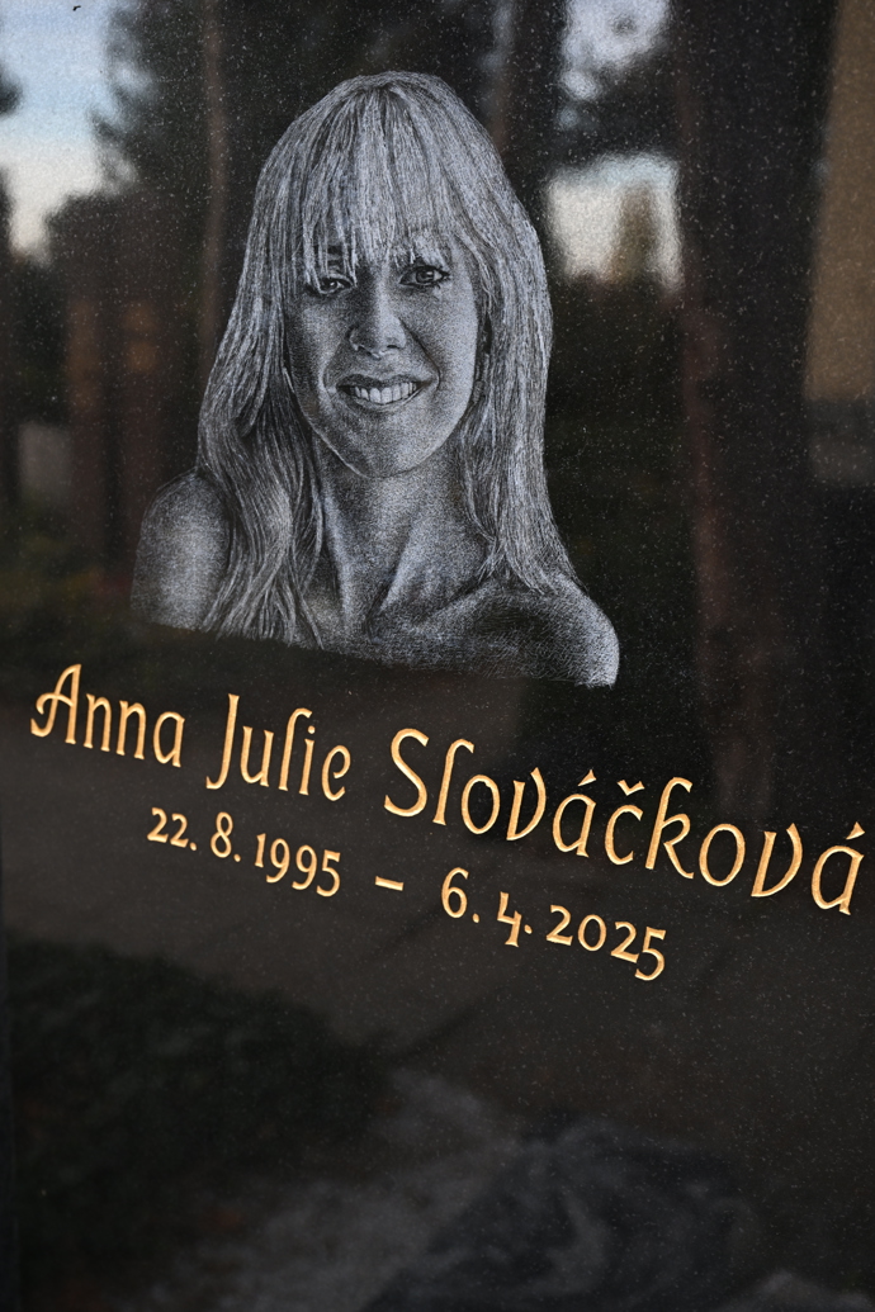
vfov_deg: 47.4
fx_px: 1495
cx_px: 438
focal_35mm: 41
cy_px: 656
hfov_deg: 32.6
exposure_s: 1/160
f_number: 4.5
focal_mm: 41
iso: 640
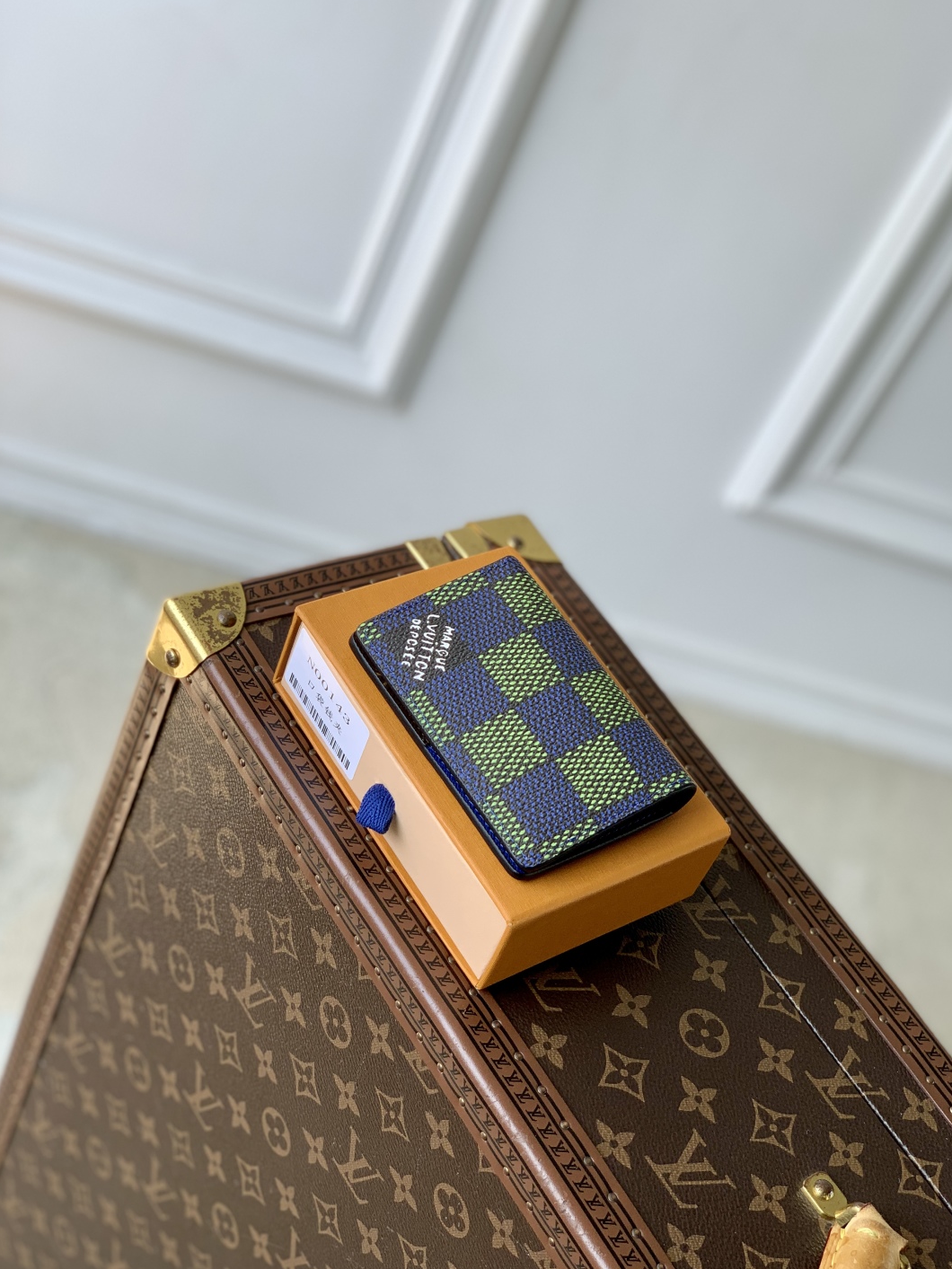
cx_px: 480
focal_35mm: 53
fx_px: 1943
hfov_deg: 27.5
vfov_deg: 36.2
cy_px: 644
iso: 16
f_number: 2.4
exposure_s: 1/156
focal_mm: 6
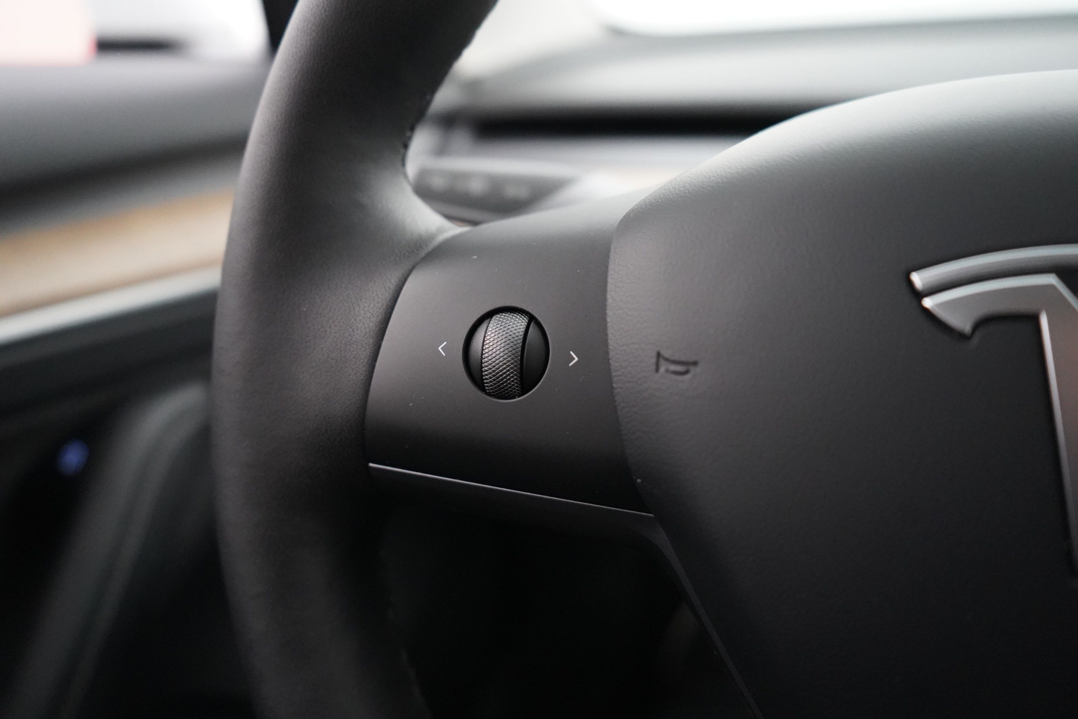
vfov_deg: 46.4
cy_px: 360
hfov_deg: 65.5
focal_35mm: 28
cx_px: 539
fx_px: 838
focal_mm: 28
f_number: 3.5
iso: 10000
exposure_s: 1/160
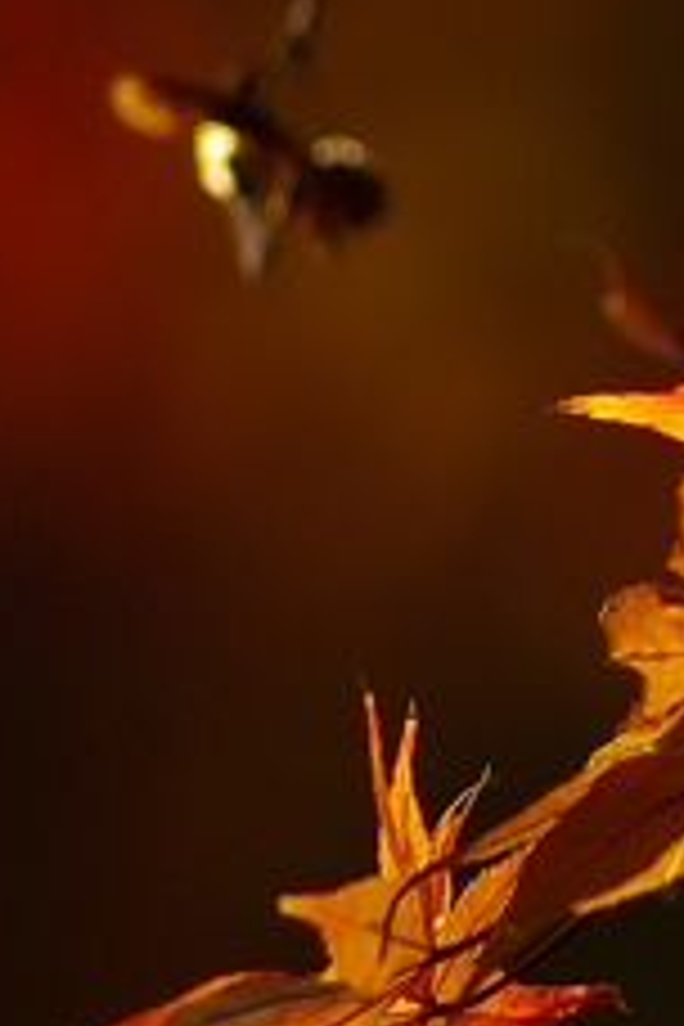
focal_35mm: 2019
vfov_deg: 1.0
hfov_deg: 0.7
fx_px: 57537
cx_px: 1190
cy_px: 396
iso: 200
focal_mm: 300
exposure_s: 1/400
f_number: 5.6
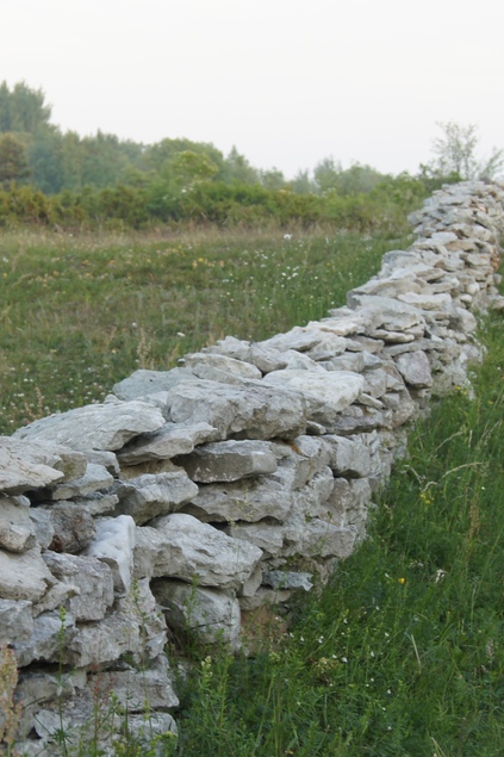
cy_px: 432
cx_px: 163
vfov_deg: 23.9
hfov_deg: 16.0
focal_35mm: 85
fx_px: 1786
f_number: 6.3
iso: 100
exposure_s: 1/15
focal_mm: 30
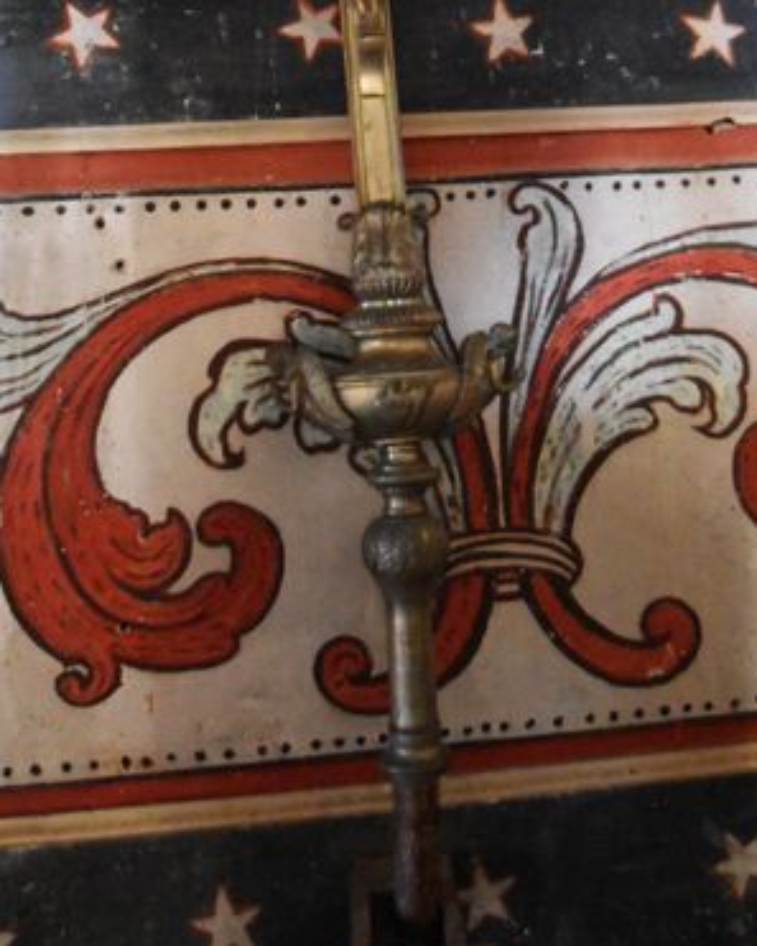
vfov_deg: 43.2
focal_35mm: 40
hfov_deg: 37.4
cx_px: 429
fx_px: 1117
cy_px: 156
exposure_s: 1/60
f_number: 4
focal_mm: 15
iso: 10000
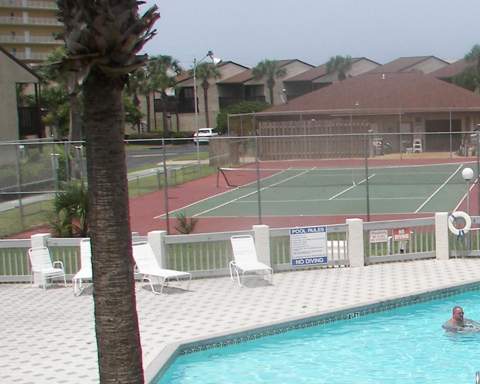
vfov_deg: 19.1
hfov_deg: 22.5
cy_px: 245
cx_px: 530
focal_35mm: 80
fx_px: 1136
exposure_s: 1/800
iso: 50
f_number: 4
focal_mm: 6
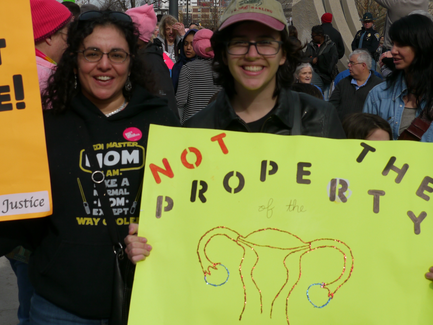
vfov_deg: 22.5
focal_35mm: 65
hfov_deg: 29.6
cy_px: 123
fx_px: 813
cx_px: 150
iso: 100
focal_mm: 18
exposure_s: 1/1000
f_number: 5.6
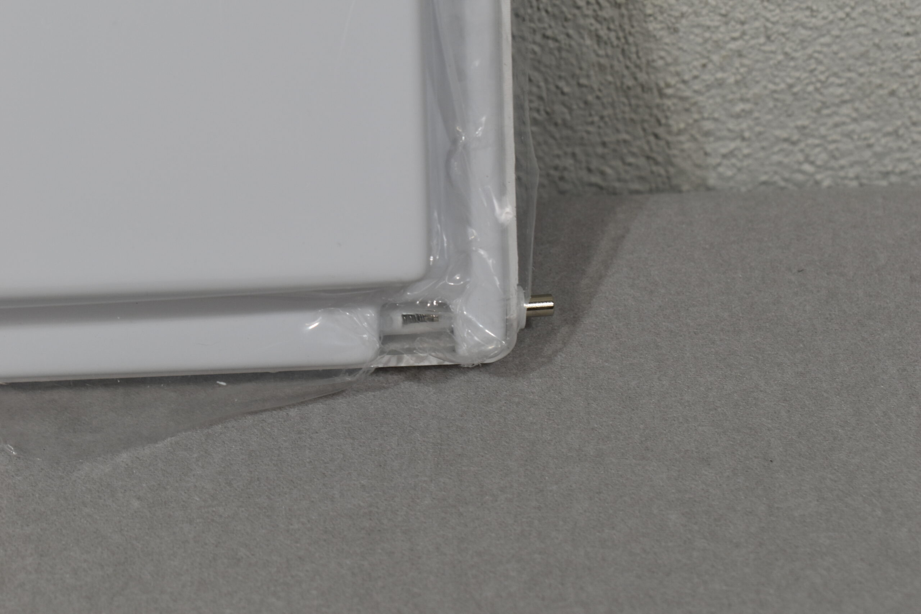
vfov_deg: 16.6
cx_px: 460
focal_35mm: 82
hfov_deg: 24.6
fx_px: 2111
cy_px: 307
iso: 320
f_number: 8
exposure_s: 1/60
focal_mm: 55
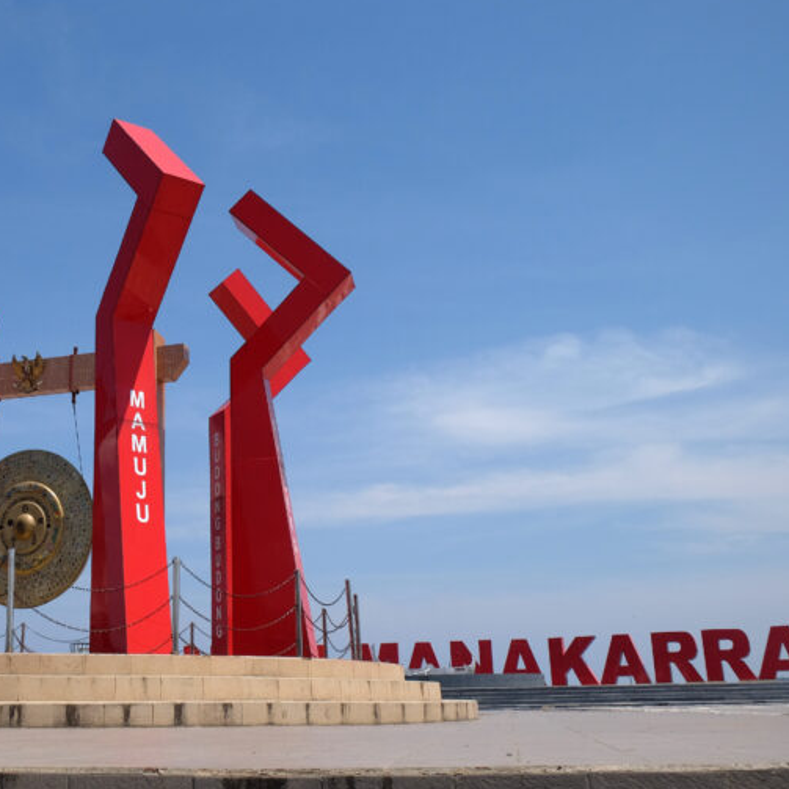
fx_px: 903
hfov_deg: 46.1
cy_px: 392
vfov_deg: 47.2
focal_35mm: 35
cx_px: 231
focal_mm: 18
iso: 400
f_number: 5.6
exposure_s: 1/2500
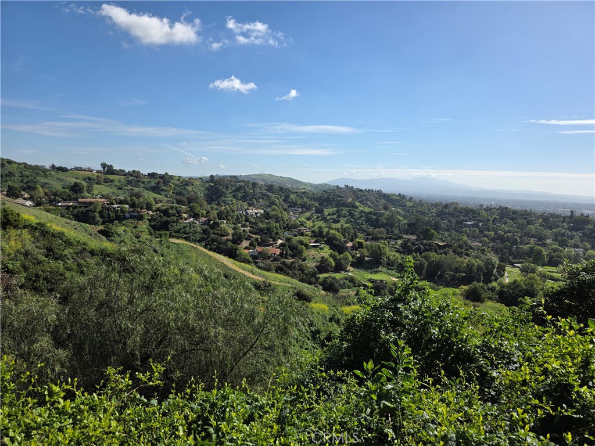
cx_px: 298
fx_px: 395
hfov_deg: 73.9
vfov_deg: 58.9
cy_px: 223
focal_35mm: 23
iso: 80
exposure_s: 1/7944
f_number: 1.7
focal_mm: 6.3
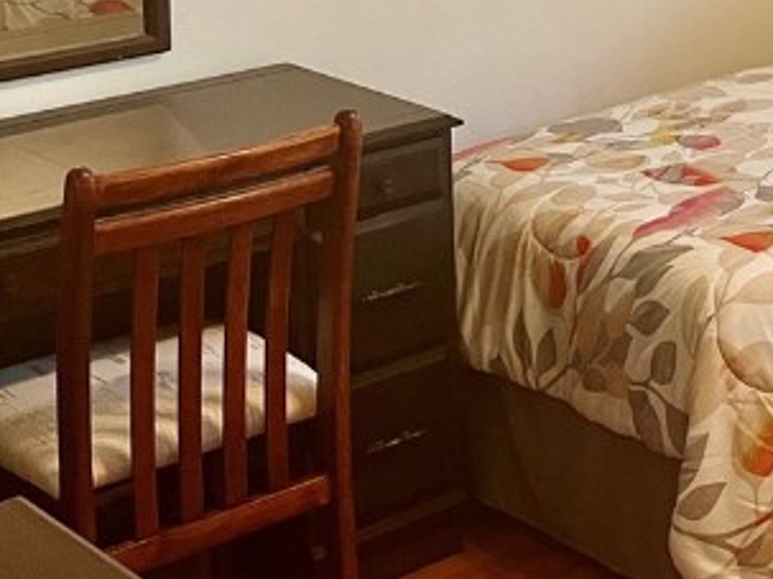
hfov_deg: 19.5
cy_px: -202
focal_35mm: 88
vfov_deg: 15.8
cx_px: 1151
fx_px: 1964
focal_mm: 5.1
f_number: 1.6
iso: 100
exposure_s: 1/60
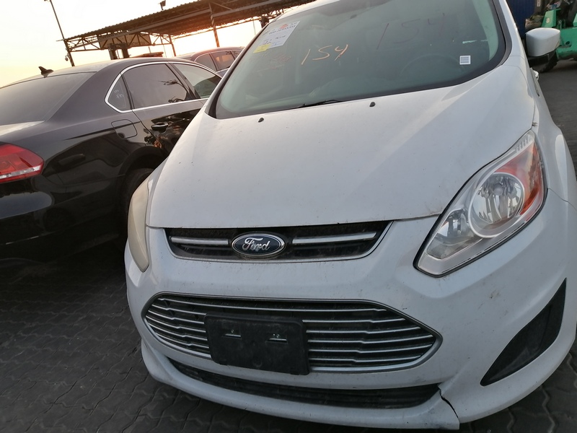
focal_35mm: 26
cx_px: 288
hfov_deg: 67.3
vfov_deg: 53.1
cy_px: 216
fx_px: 433
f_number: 1.8
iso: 50
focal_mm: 3.95
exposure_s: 1/127
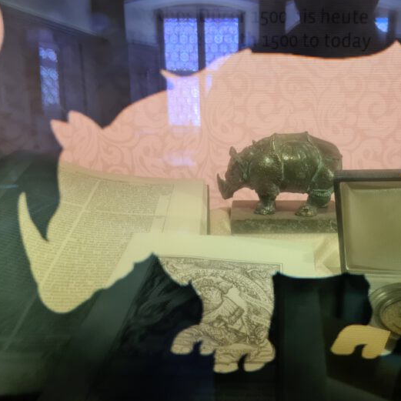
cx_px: 289
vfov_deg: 48.4
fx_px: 446
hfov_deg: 47.1
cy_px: 191
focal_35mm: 34
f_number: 1.8
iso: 250
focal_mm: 5.4
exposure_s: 1/50
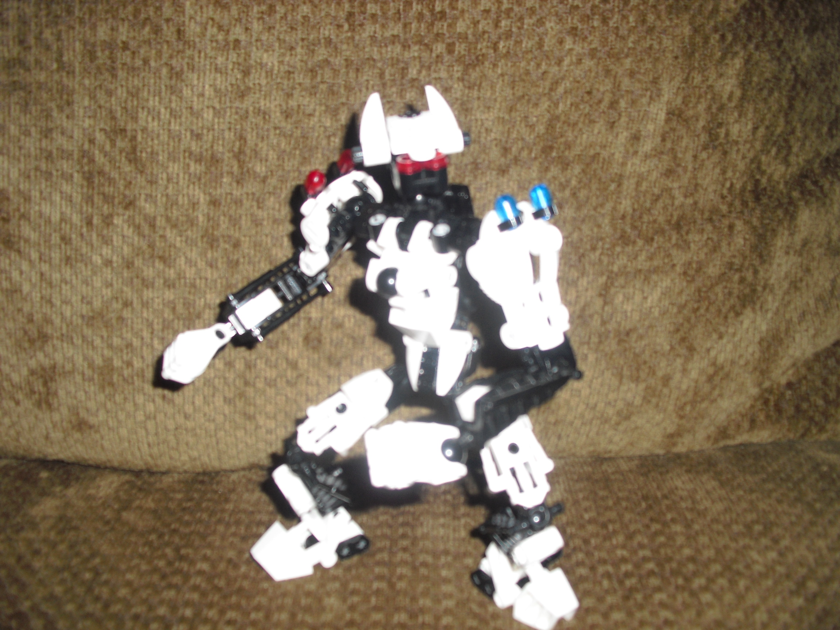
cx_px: 420
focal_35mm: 36
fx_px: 874
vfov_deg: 39.7
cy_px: 315
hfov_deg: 51.4
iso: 100
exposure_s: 1/60
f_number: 3.1
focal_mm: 6.3
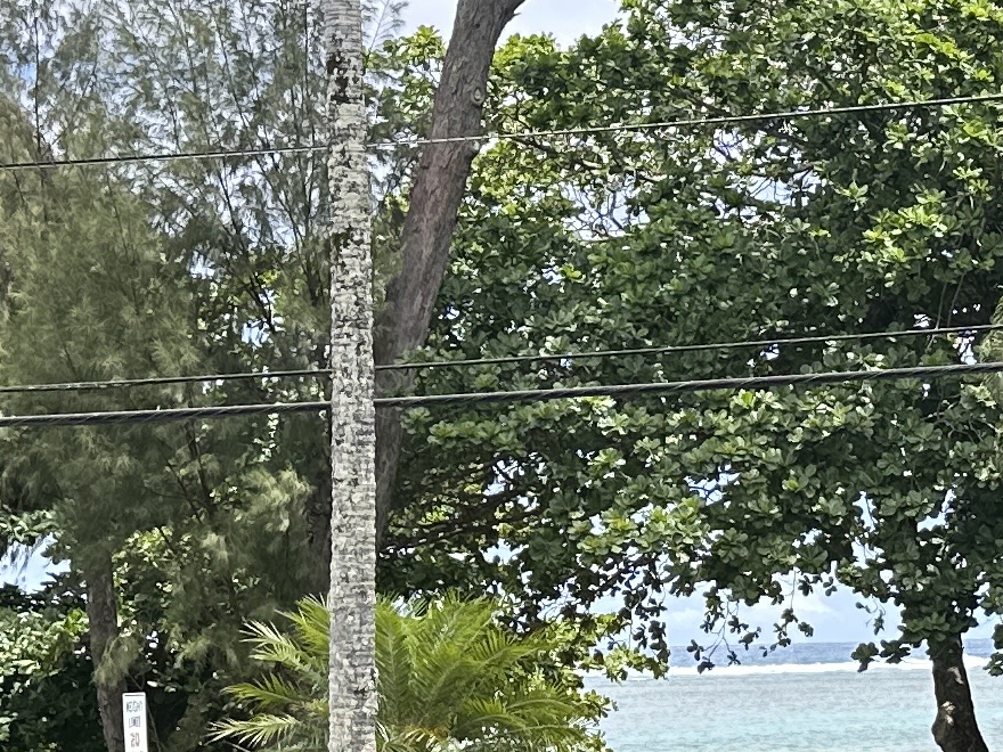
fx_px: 3187
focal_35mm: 110
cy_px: 487
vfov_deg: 13.4
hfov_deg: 17.7
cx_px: 840
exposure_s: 1/1949
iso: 80
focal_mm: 6.86
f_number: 1.78
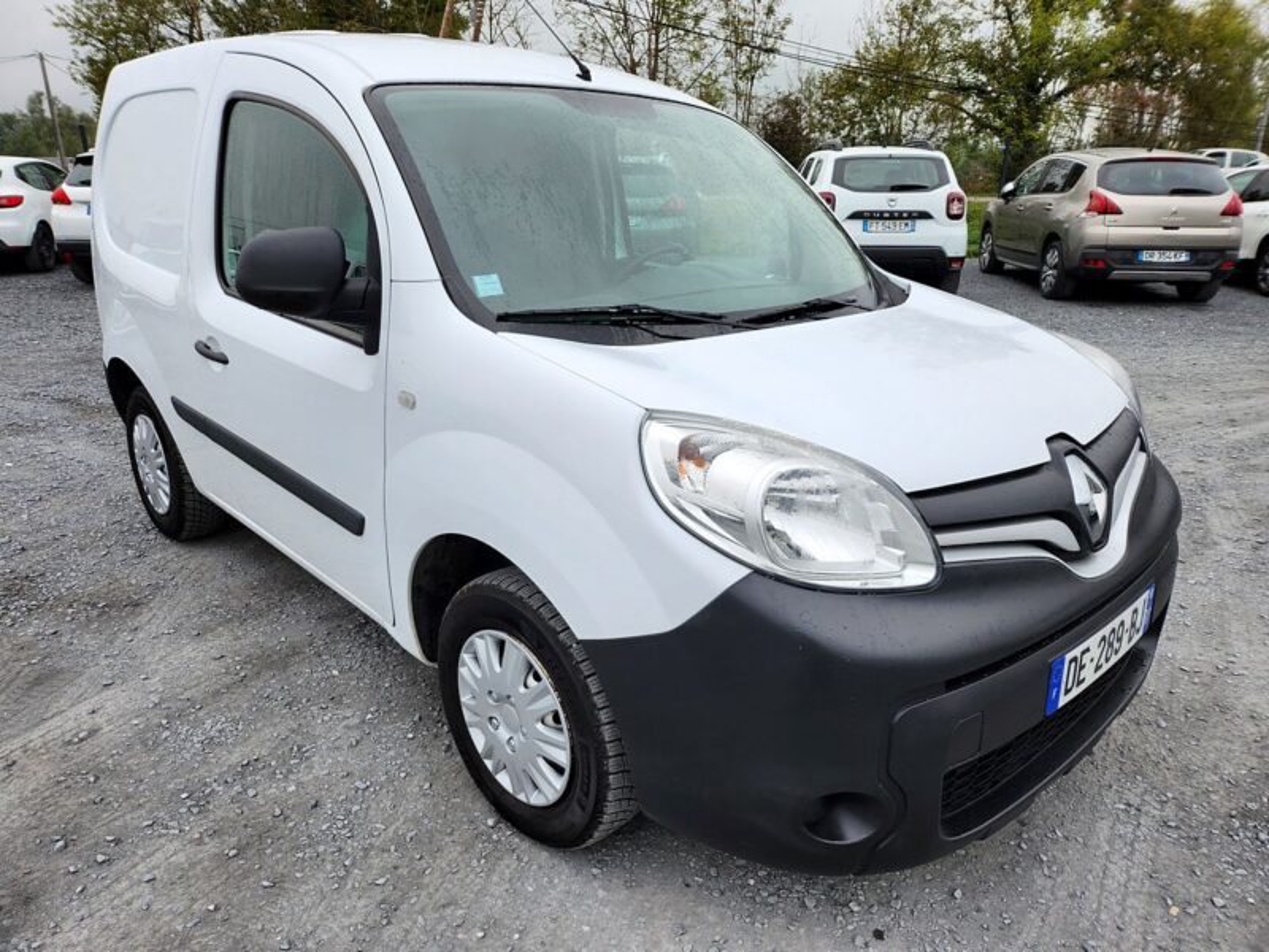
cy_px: 476
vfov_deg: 56.8
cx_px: 634
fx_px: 880
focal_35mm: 24
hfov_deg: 71.6
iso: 50
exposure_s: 1/699
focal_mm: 5
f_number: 1.8
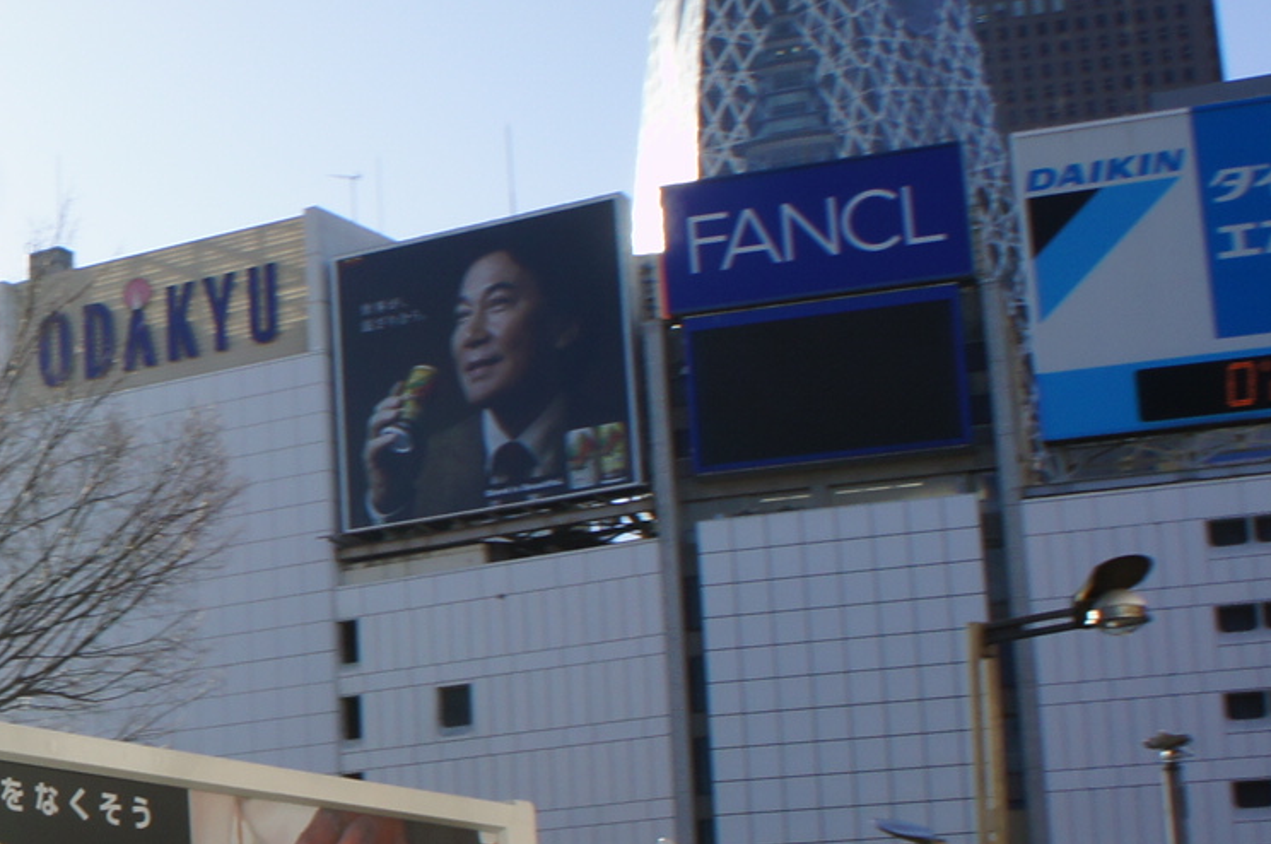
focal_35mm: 83
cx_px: -478
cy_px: 598
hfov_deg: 21.6
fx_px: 2927
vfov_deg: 16.4
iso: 200
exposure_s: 1/100
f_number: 11
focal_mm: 18
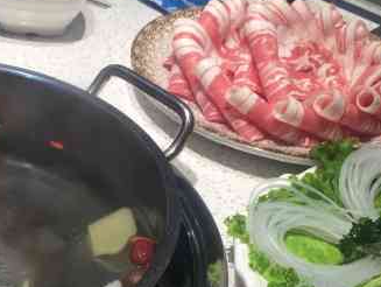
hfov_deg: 31.1
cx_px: 154
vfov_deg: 23.0
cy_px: 270
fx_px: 683
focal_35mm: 62
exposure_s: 1/50
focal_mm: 4.15
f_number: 2.2
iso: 32
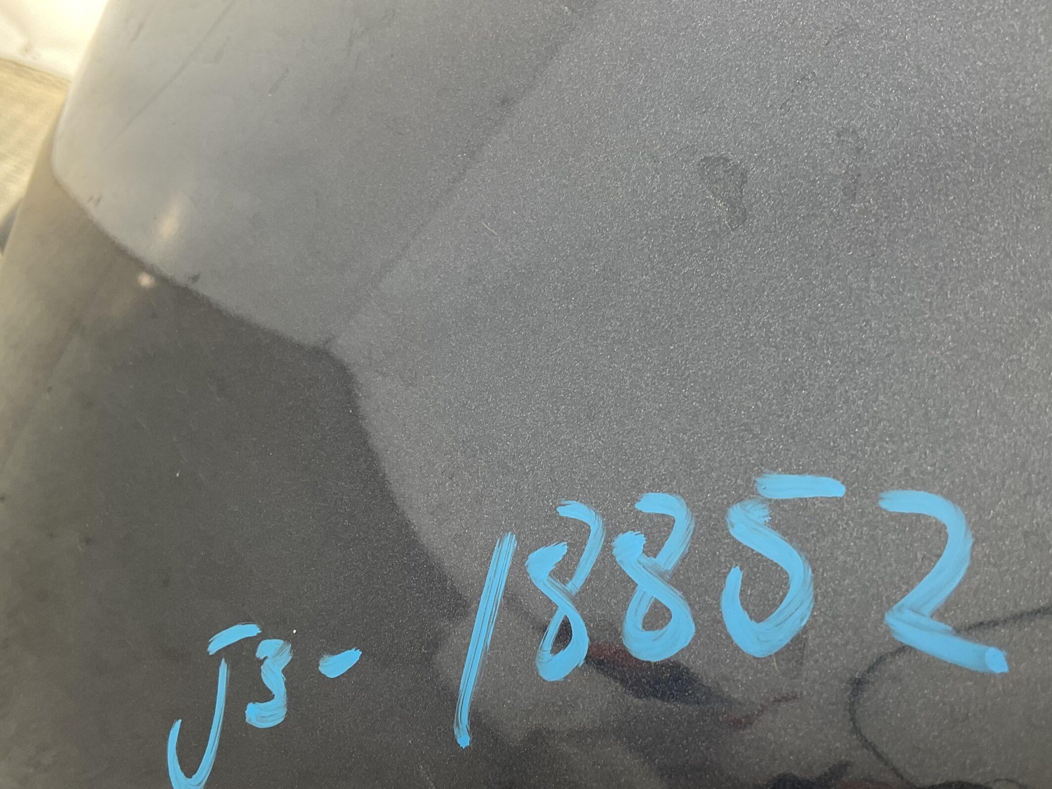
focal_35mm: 35
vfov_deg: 40.6
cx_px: 492
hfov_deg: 52.6
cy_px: 457
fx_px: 1064
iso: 40
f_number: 1.8
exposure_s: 1/60
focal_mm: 3
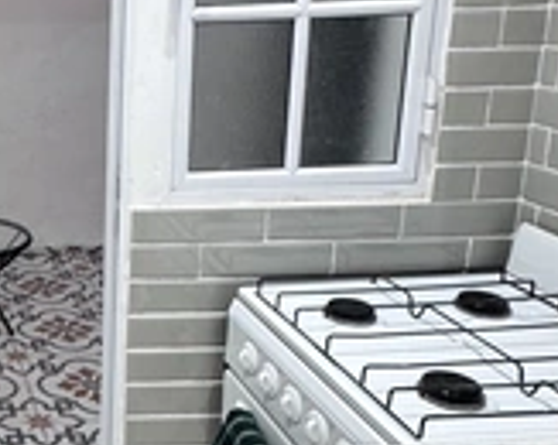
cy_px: 154
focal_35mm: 37
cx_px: -116
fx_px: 610
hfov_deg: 37.1
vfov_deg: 39.7
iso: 250
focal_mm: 2.22
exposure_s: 1/50
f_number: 2.2
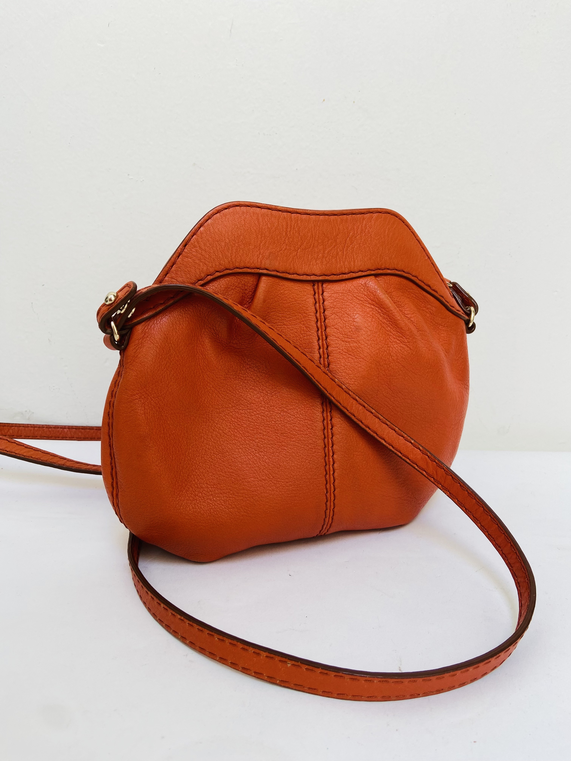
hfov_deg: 53.1
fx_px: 572
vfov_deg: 67.3
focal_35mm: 26
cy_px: 380
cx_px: 286
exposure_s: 1/100
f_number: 1.8
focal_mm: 4.25
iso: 32
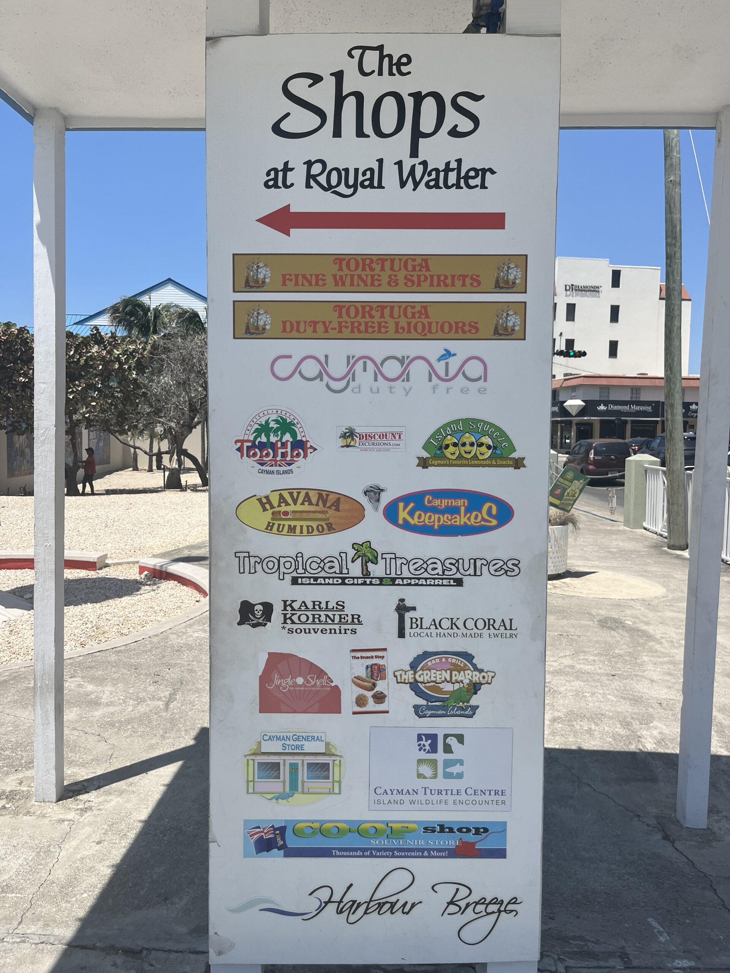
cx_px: 365
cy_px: 486
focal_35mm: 26
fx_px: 731
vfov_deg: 67.3
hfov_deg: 53.1
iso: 50
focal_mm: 5.1
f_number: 1.6
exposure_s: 1/4854
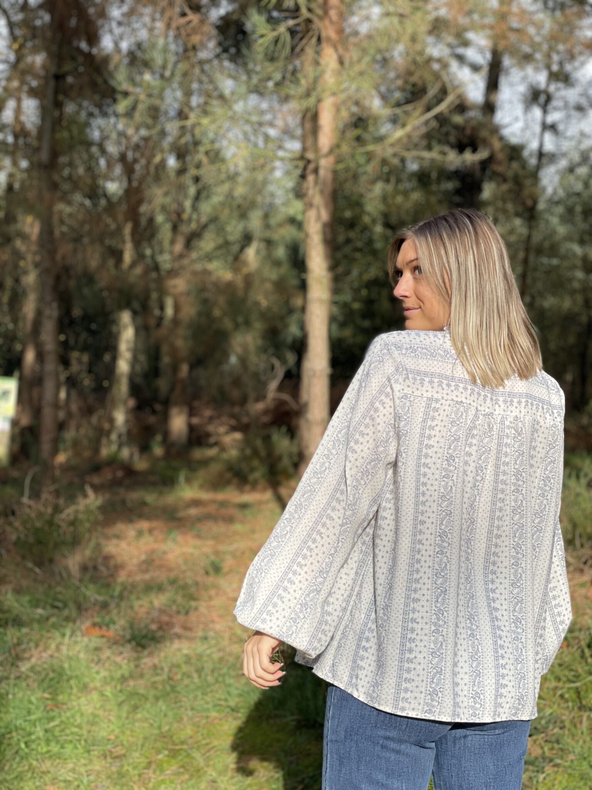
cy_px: 395
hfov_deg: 28.0
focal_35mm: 52
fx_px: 1186
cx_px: 296
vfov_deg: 36.8
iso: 32
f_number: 2
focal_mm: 6
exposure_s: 1/841
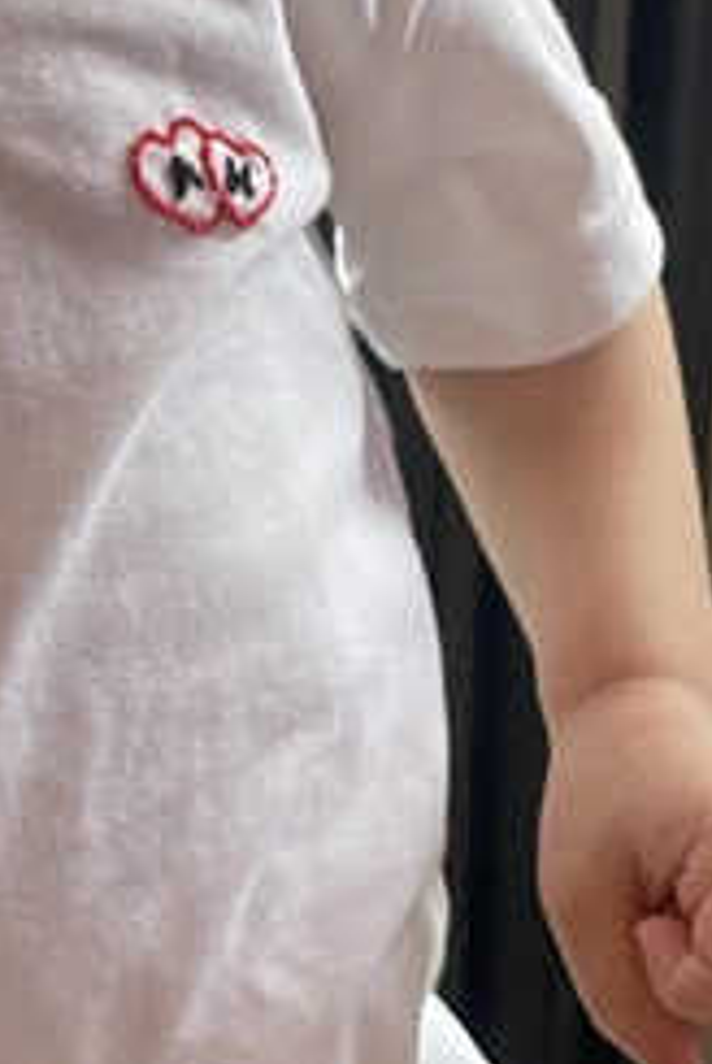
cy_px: 469
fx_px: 2869
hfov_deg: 13.7
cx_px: -143
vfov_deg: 21.0
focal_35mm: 97
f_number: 1.6
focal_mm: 4.2
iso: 200
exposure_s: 1/50
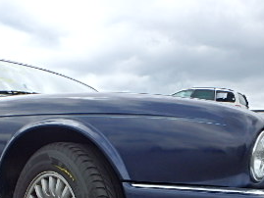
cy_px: 195
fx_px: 381
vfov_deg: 27.6
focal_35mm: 50
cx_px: 88
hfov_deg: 37.8
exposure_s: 1/800
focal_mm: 3.7
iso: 125
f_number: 3.5
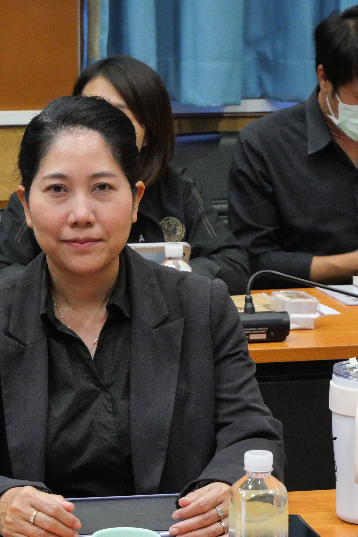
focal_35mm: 162
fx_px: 2416
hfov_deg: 8.5
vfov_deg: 12.7
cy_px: 268
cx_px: 60
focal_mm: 52
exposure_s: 1/60
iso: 3200
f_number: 5.6
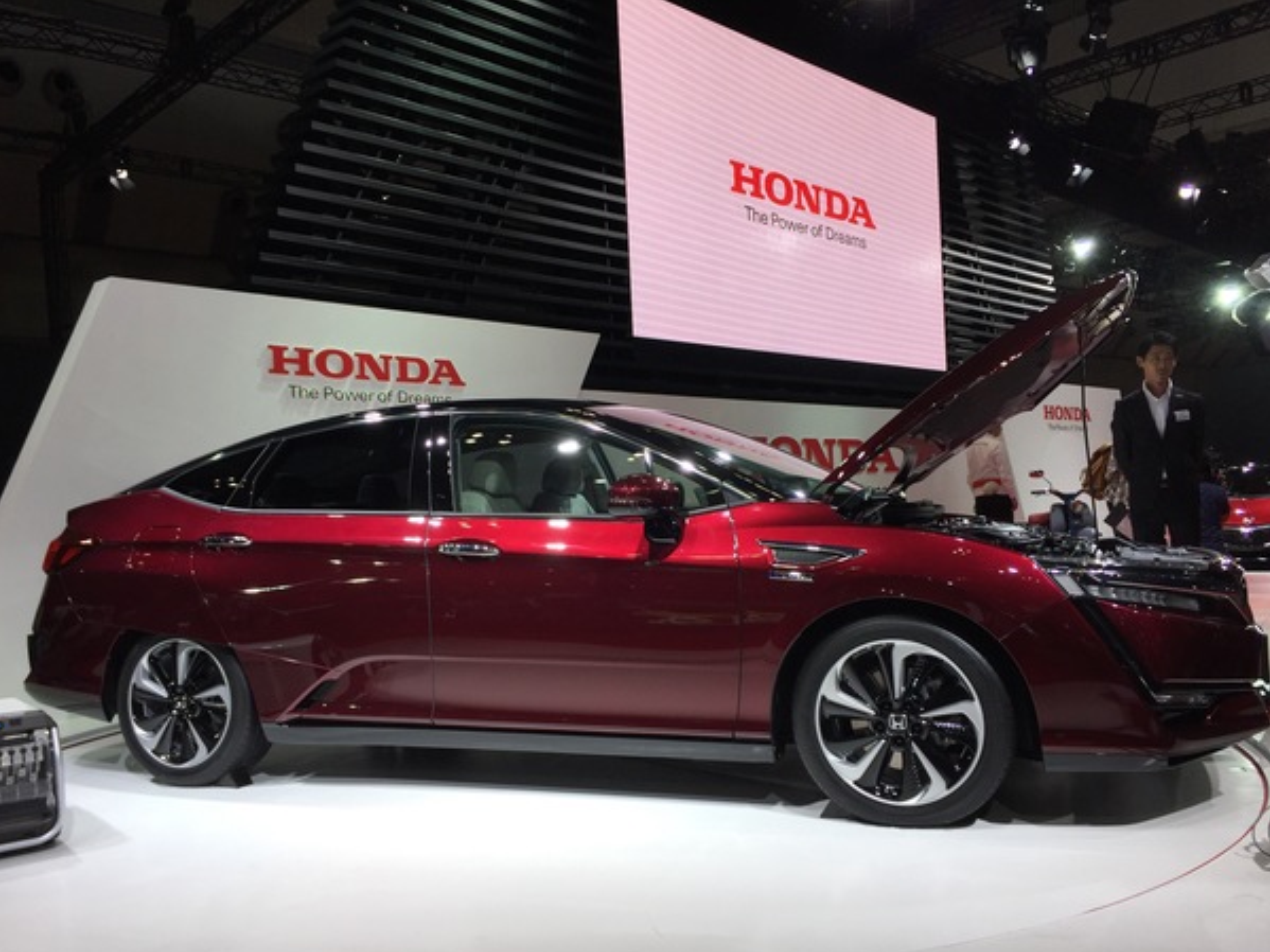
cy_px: 507
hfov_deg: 58.4
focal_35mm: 31
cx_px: 628
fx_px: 1137
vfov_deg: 45.4
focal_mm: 4.15
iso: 32
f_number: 2.2
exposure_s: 1/271
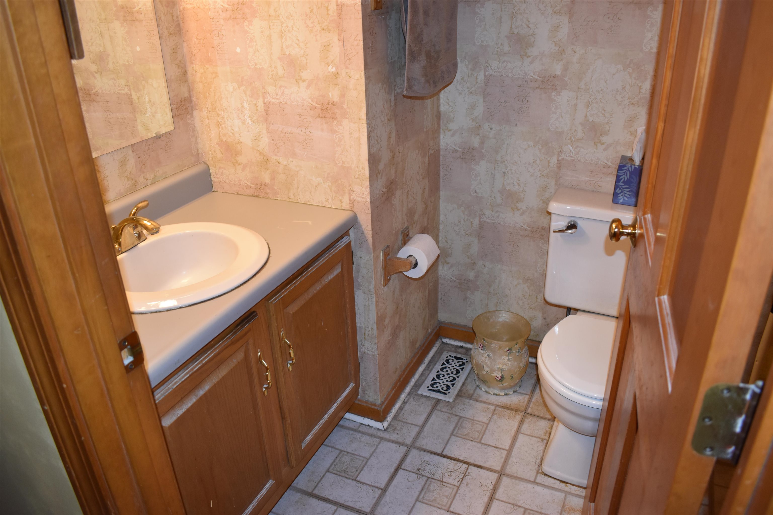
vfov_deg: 47.9
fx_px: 580
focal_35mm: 27
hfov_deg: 67.4
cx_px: 386
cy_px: 258
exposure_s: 1/80
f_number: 4.5
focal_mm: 18
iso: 800
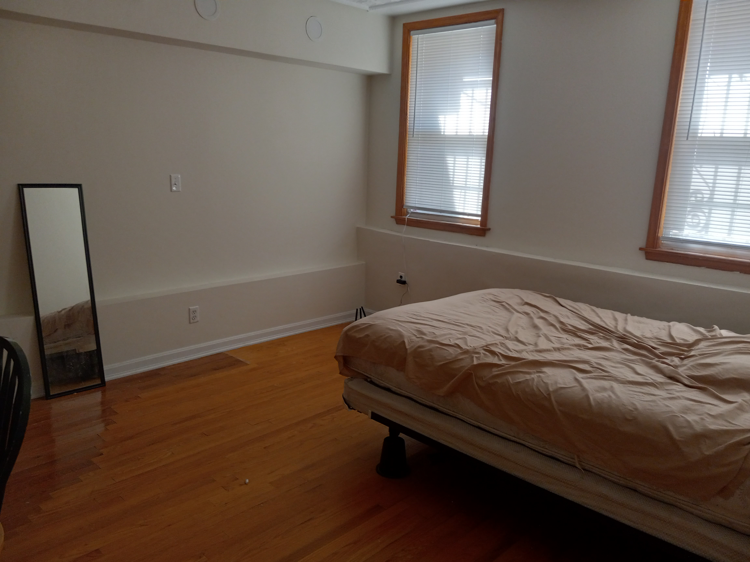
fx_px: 585
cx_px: 375
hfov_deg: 65.3
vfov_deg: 51.4
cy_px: 281
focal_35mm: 27
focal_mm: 3.94
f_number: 1.8
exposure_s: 1/120
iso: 125
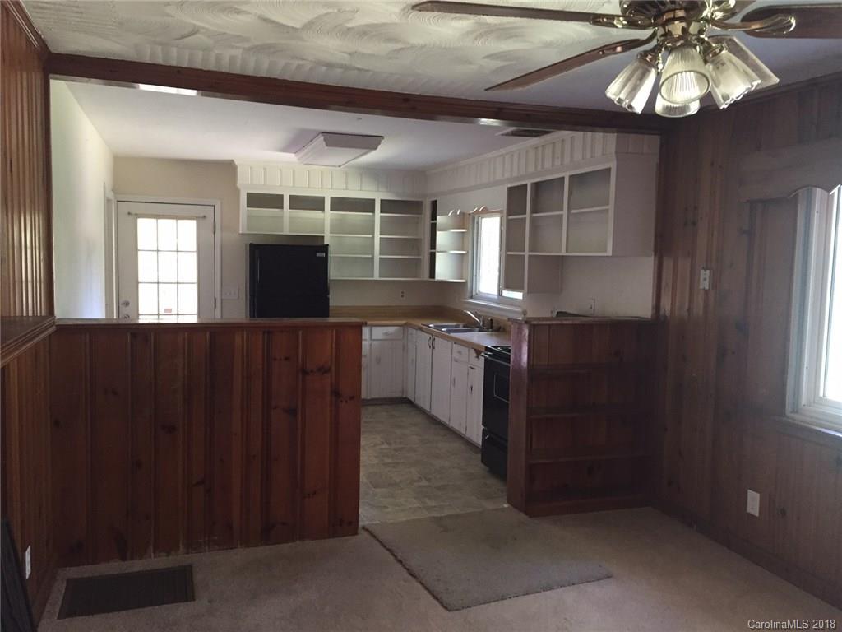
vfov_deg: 48.2
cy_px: 316
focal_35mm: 29
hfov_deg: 61.7
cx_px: 421
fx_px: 705
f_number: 2.2
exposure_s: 1/30
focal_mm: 4.15
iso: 200
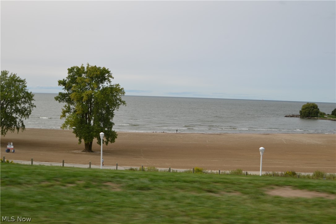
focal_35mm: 36
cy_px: 112
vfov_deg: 36.9
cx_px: 168
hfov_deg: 53.1
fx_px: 336
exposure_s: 1/200
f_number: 7.1
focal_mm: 24
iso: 100
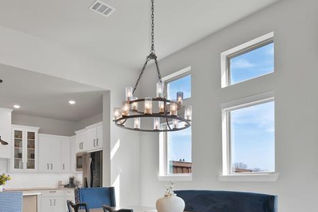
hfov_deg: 67.3
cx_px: 161
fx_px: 239
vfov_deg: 44.8
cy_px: 179
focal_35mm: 27
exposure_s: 1/40
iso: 640
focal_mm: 12
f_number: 9
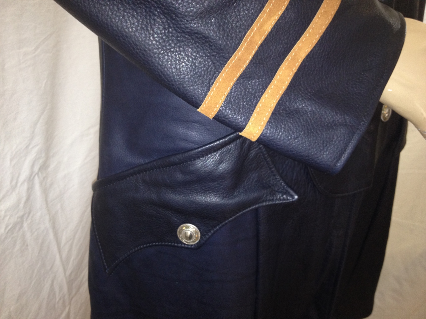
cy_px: 160
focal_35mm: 35
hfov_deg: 52.6
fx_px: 431
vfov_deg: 40.7
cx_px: 213
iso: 160
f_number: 2.4
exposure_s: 1/16
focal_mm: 4.28
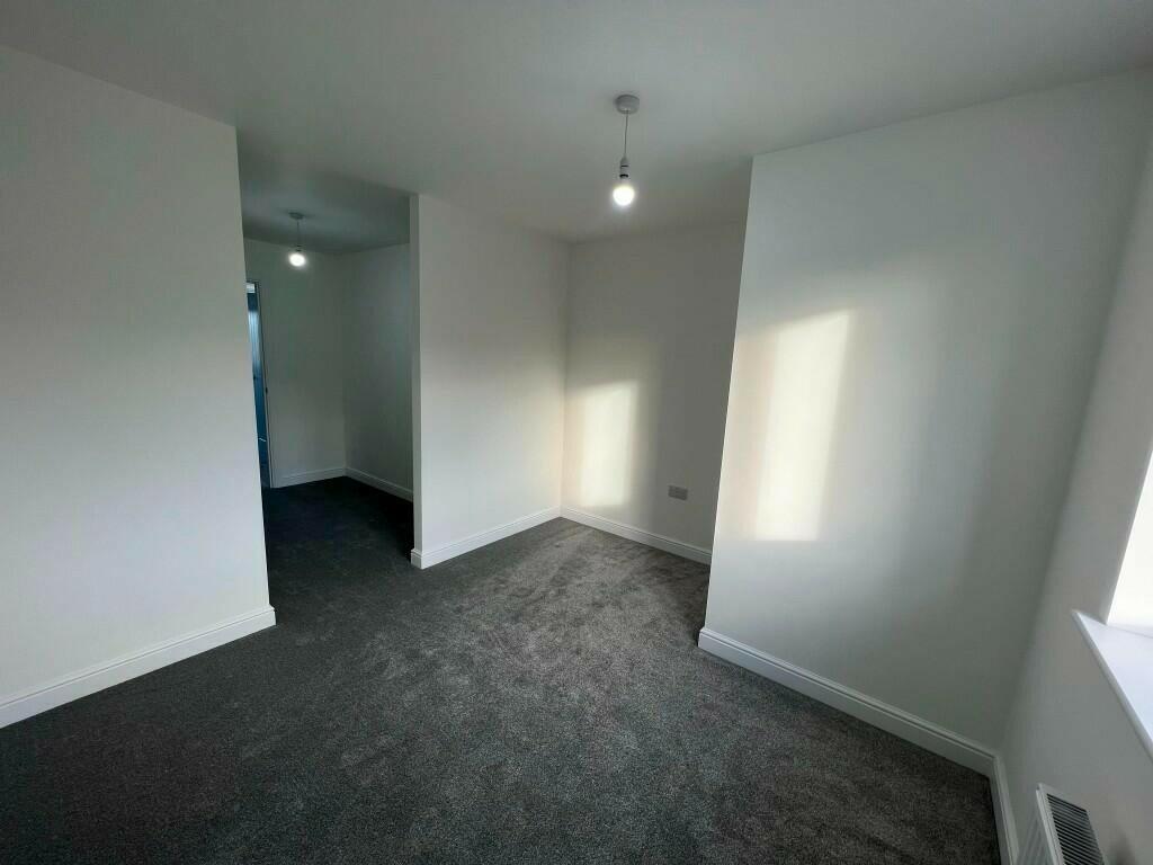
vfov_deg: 89.9
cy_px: 432
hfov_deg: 106.2
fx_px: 433
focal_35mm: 13
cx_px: 576
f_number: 1.8
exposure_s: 1/99
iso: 32
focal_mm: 1.57
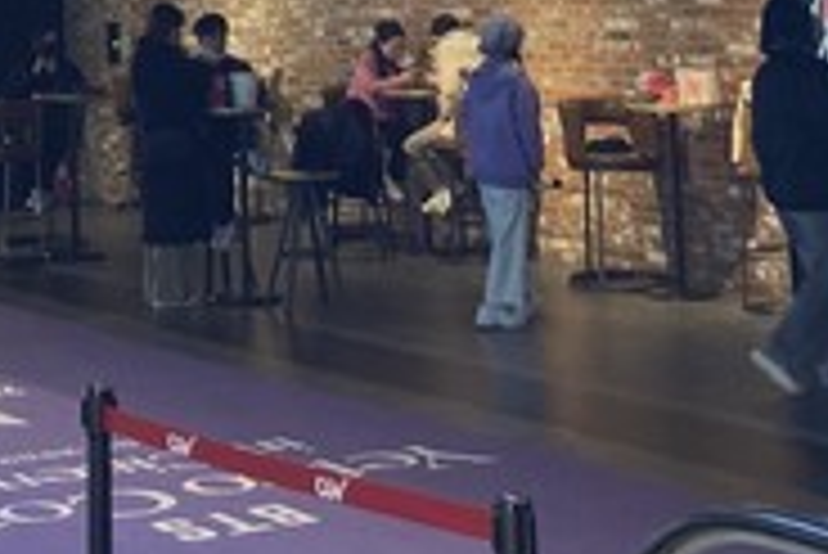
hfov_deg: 21.3
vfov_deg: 13.2
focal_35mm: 95
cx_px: 238
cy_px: -392
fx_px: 2187
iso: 160
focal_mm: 3.99
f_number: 1.8
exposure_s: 1/60
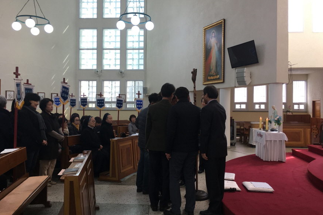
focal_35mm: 31
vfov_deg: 42.3
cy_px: 109
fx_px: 278
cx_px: 163
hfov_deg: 60.3
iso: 25
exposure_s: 1/40
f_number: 2.2
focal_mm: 4.15
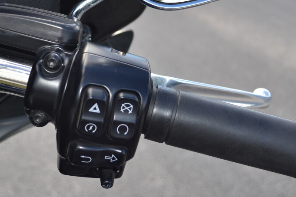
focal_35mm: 74
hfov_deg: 27.3
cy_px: 39
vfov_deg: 18.3
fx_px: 608
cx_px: 130
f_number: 4.5
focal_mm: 28
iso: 100
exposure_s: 1/200
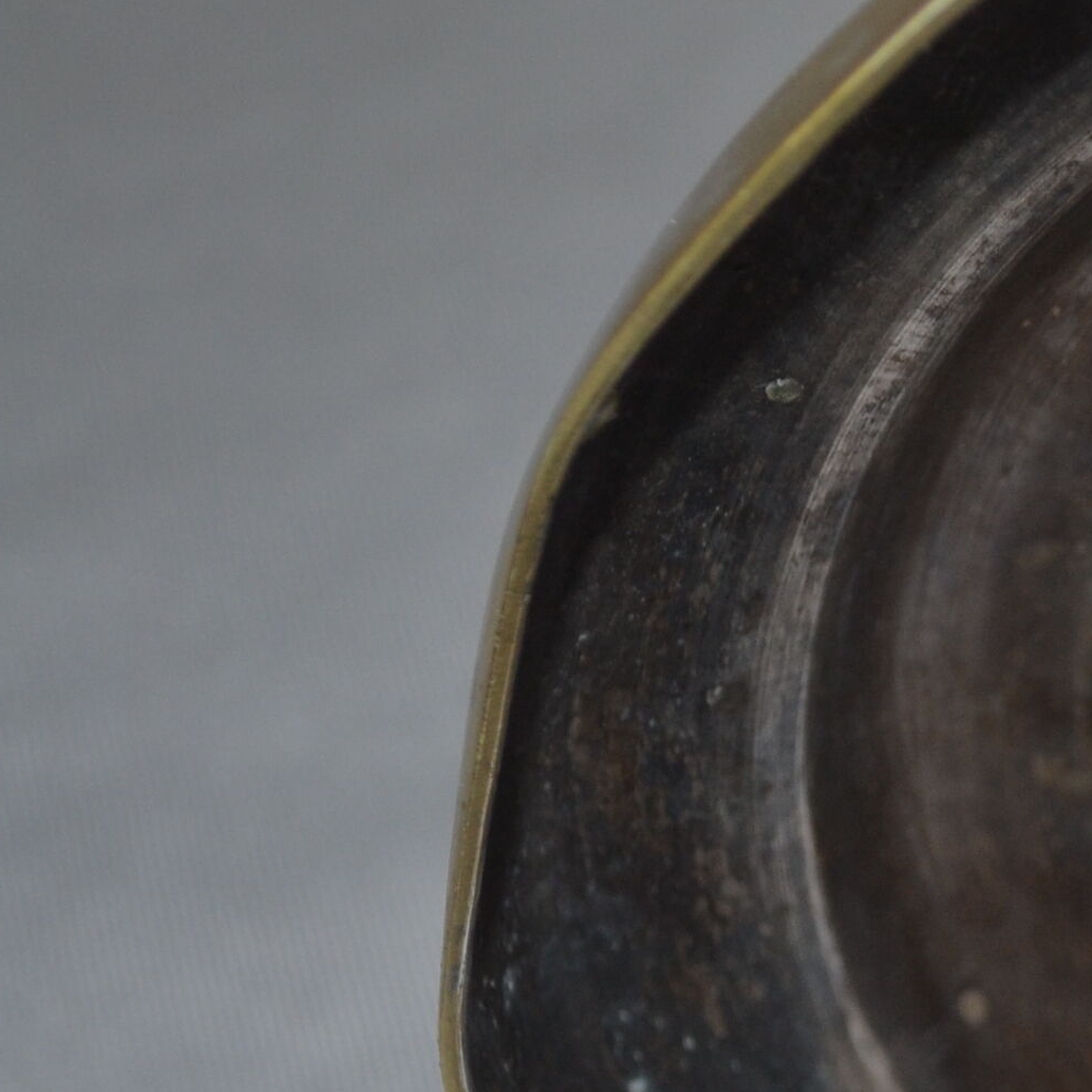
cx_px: 1805
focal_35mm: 150
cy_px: 867
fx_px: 5354
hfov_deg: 11.0
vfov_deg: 11.6
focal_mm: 34
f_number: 5
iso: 400
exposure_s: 1/60
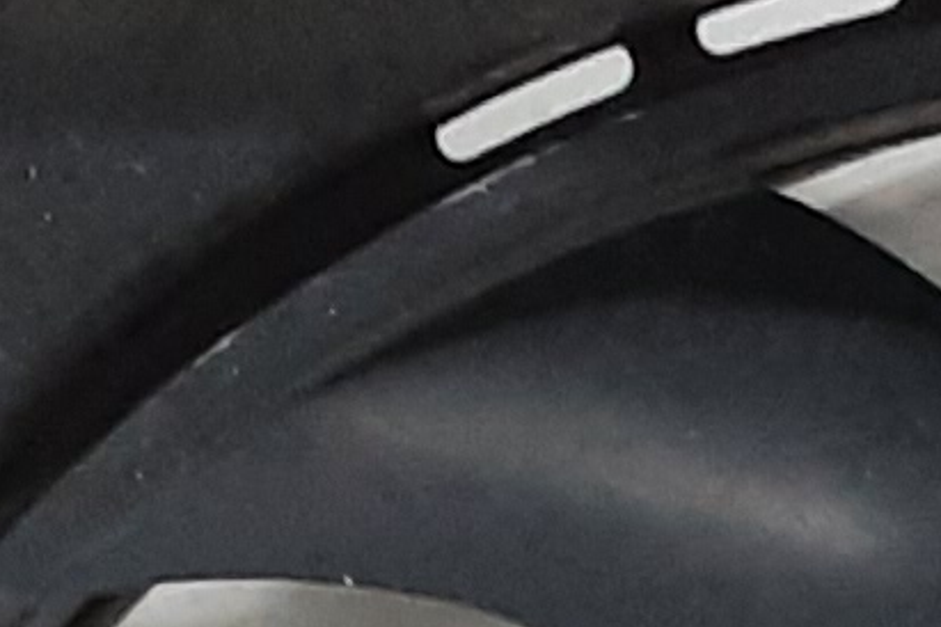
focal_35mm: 223
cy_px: 2348
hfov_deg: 9.0
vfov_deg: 5.5
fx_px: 5829
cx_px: 1316
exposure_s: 1/33
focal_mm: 2.91
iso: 160
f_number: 1.9
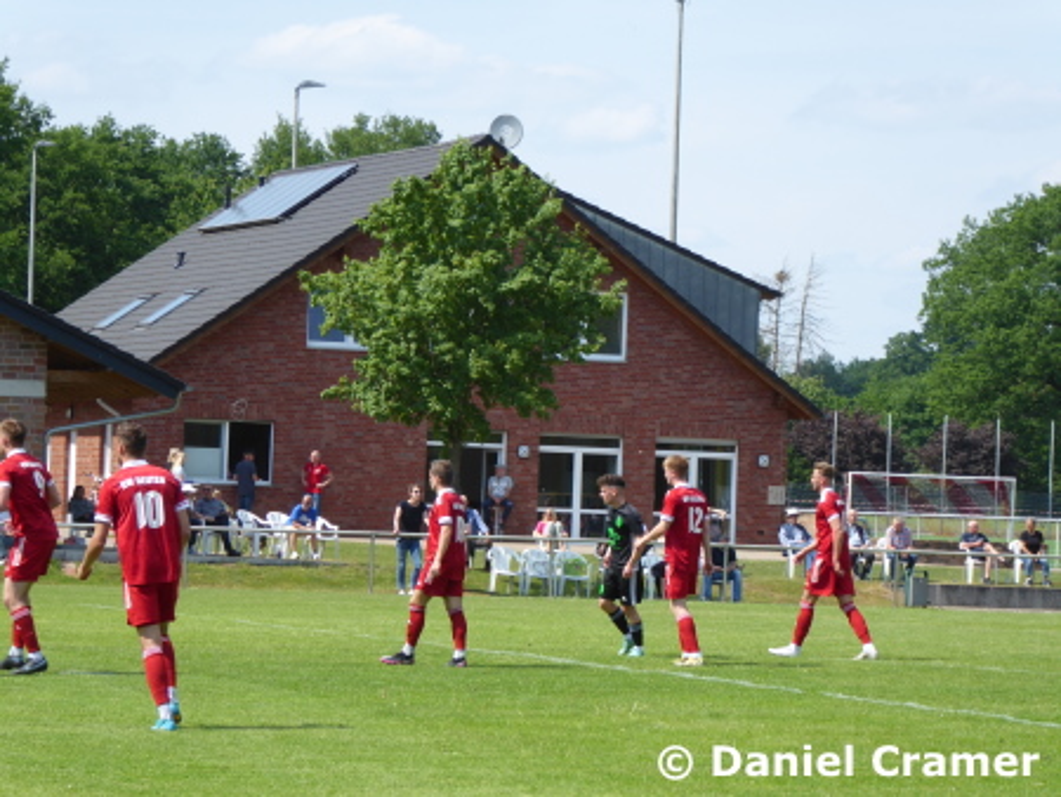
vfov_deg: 9.8
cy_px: 398
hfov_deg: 13.1
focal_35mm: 151
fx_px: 4631
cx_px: 530
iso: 80
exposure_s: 1/250
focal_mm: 27.1
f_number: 5.4
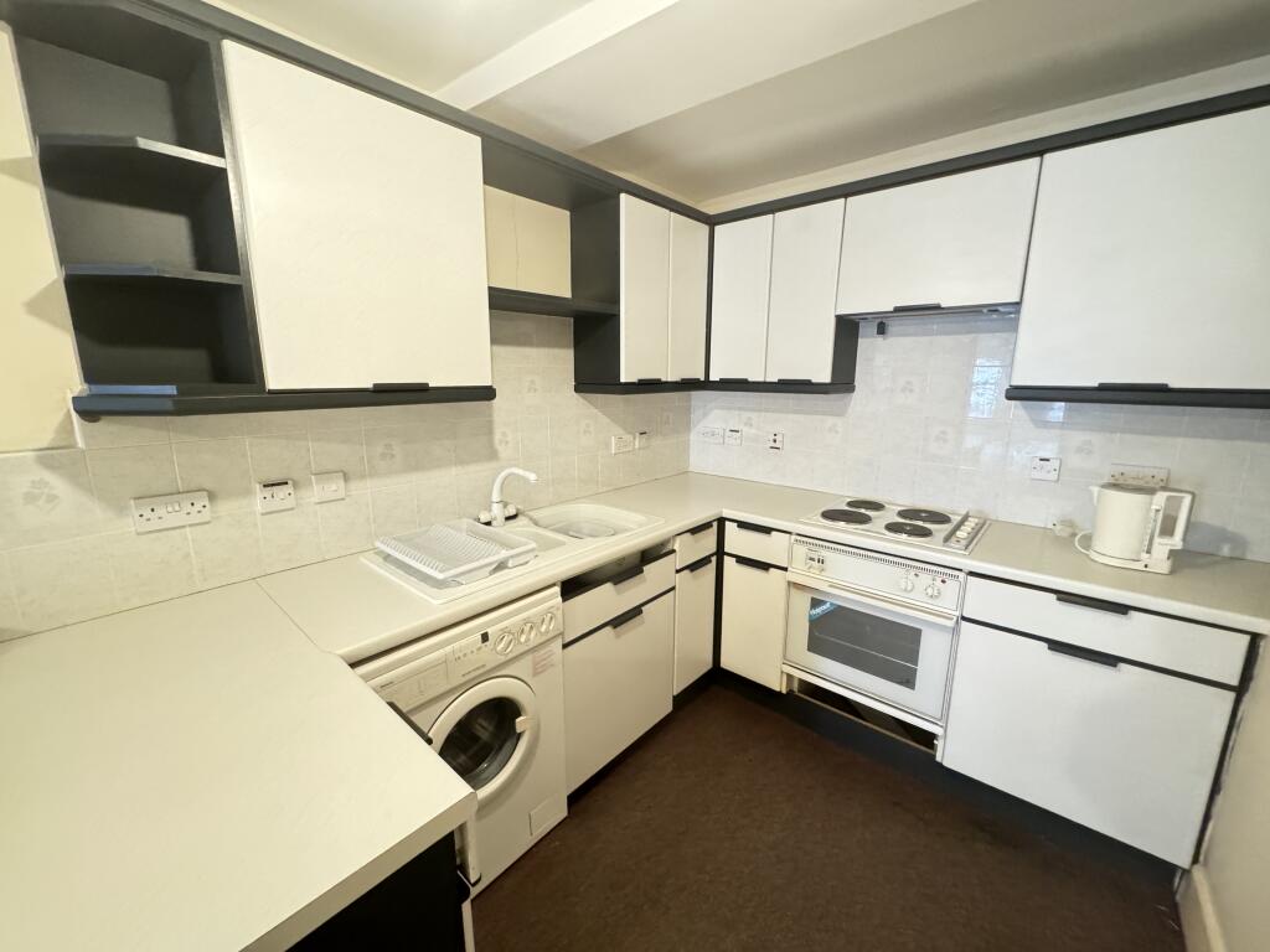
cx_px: 635
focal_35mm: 14
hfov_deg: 102.1
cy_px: 476
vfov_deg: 85.7
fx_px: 514
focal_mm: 2.22
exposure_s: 1/50
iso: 1250
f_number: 2.2
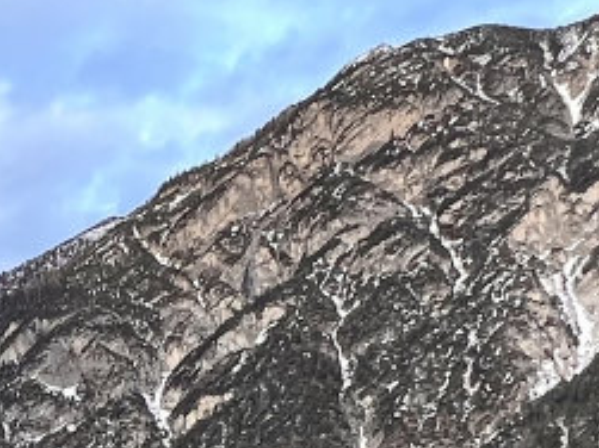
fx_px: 1436
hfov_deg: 22.2
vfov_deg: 15.8
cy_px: 732
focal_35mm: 83
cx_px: -64
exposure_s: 1/122
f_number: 1.8
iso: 40
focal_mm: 1.57
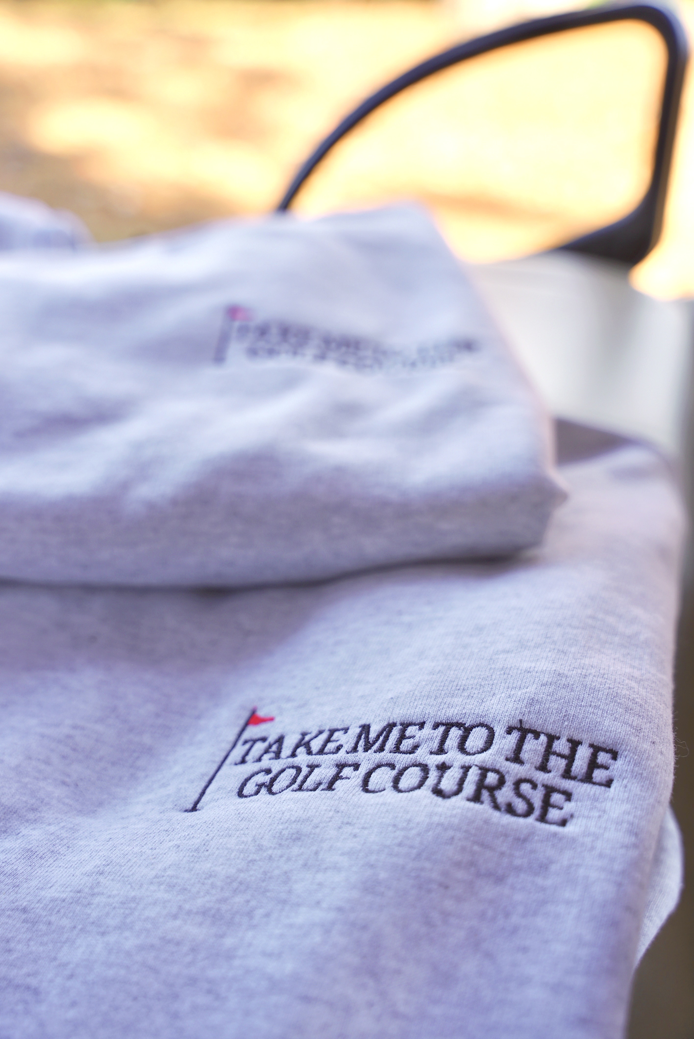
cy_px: 520
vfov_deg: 52.7
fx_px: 1048
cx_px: 347
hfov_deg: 36.6
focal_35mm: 36
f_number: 4.5
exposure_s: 1/60
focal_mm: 36.3
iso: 100
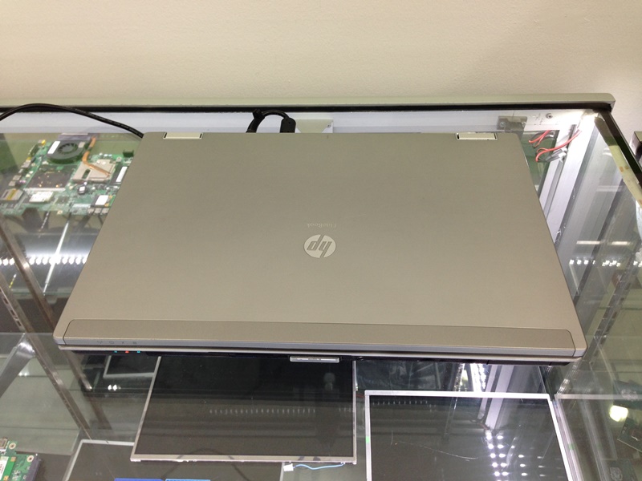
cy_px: 240
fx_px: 612
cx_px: 321
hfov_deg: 55.4
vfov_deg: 42.9
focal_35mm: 33
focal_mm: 4.12
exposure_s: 1/30
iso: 50
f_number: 2.4
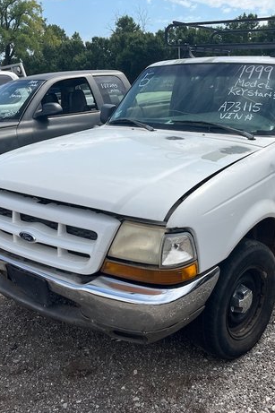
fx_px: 424
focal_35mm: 37
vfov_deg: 51.9
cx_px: 172
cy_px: 206
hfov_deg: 35.7
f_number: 1.6
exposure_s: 1/4310
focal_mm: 5.1
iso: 50
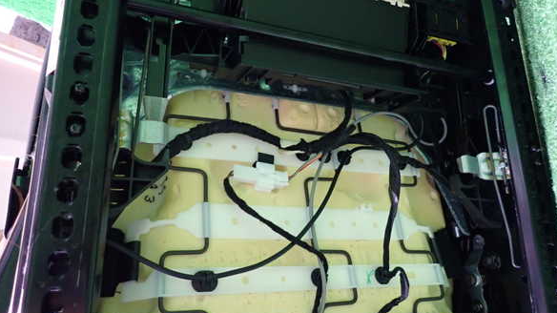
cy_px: 137
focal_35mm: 28
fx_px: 413
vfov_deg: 41.4
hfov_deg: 67.9
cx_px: 283
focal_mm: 4.5
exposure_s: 1/25
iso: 800
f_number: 2
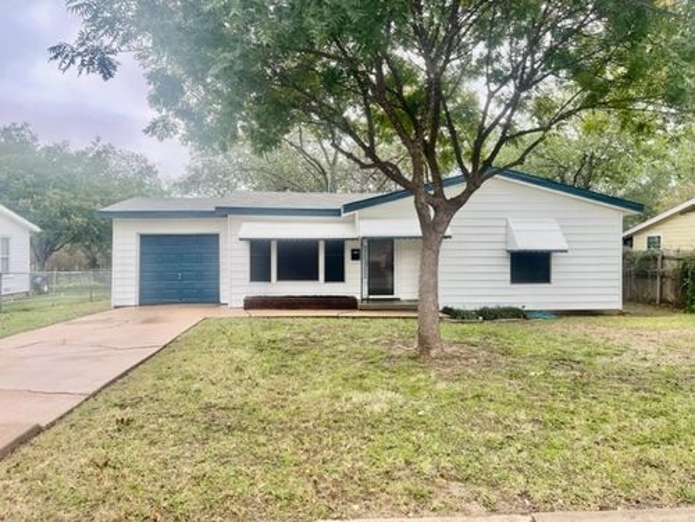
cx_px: 348
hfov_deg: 67.3
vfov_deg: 53.1
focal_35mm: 26
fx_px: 522
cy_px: 261
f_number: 1.6
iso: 32
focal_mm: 5.1
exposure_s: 1/344
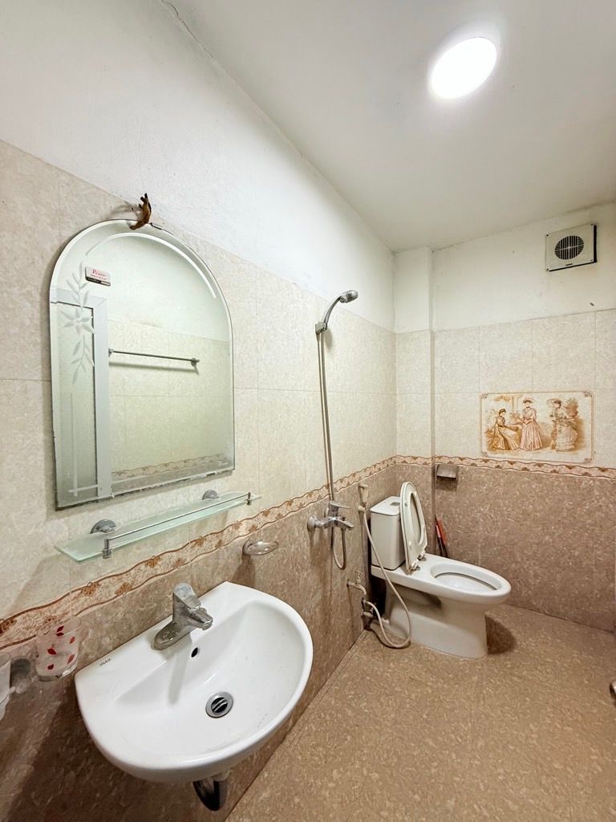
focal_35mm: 14
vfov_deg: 102.1
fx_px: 332
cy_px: 411
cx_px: 308
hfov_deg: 85.7
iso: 250
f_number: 2.2
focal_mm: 2.22
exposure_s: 1/50
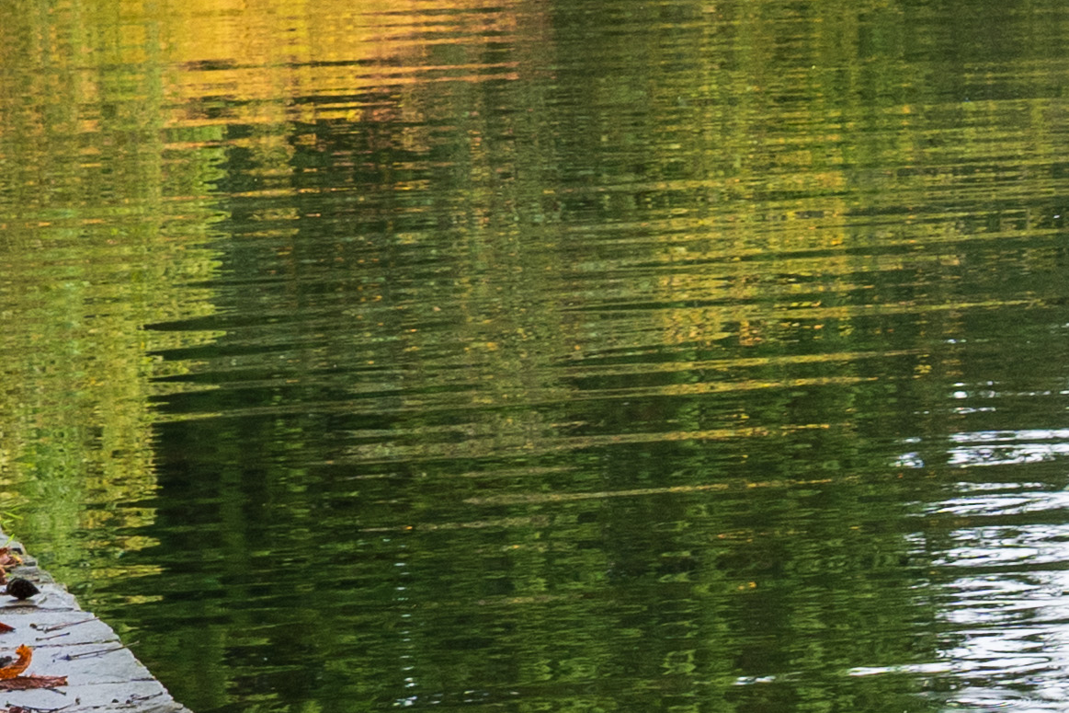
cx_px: 1066
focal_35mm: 359
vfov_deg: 3.8
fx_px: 10658
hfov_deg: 5.7
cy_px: 142
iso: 200
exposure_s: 1/200
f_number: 5.6
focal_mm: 50
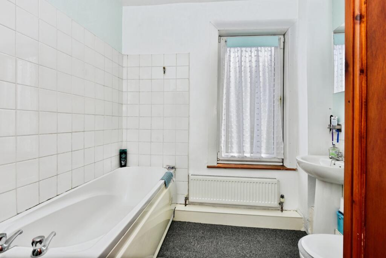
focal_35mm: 18
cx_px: 193
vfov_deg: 67.5
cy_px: 129
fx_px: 193
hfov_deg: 90.0
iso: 200
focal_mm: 18
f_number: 8
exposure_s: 1/250
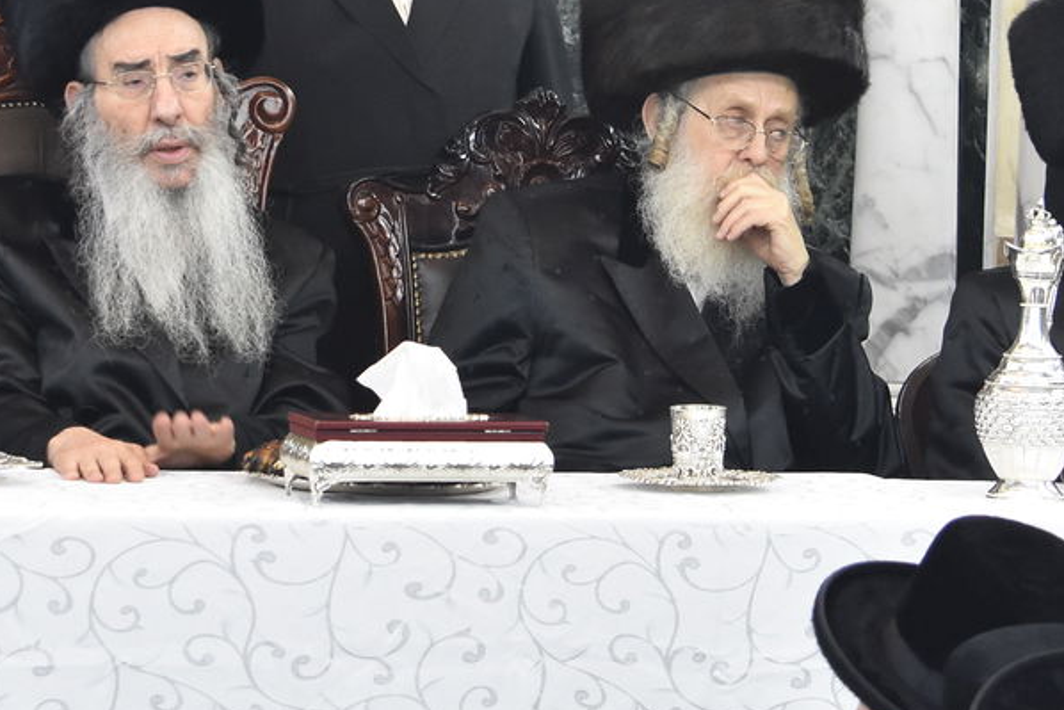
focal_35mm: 193
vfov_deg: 7.1
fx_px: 5710
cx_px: 552
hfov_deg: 10.6
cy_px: 84
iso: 1600
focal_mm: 55
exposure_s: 1/60
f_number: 5.6
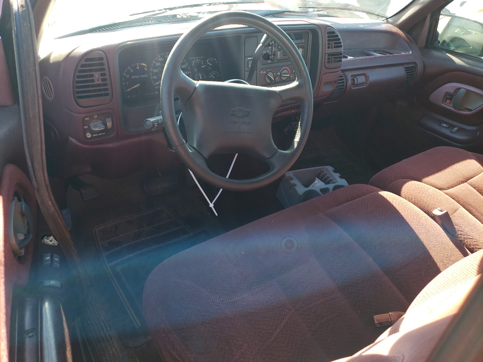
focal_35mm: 26
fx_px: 363
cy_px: 181
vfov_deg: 53.1
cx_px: 242
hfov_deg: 67.3
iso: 50
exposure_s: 1/161
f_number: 1.5
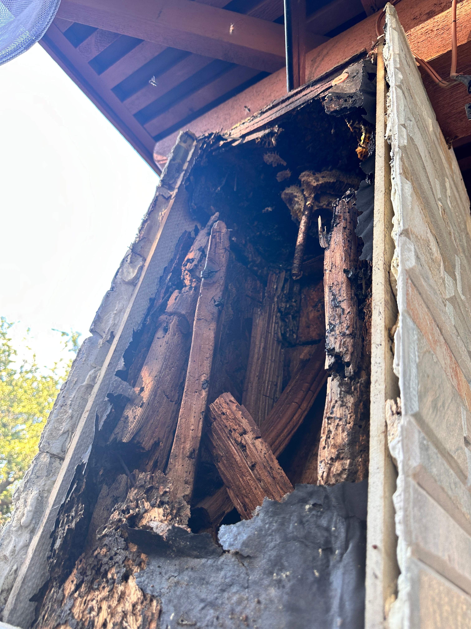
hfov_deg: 56.8
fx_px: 435
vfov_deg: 71.6
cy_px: 314
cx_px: 236
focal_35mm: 24
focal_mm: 6.86
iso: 80
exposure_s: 1/121
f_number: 1.78
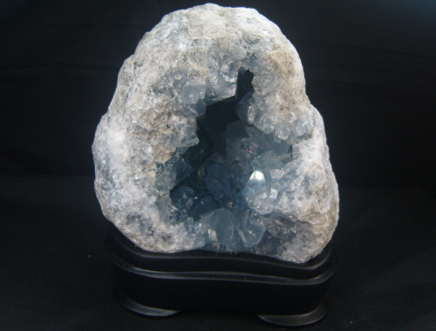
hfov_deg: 52.4
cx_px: 218
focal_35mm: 35
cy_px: 166
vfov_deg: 41.0
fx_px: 443
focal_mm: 7.4
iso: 80
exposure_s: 1/350
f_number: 2.8
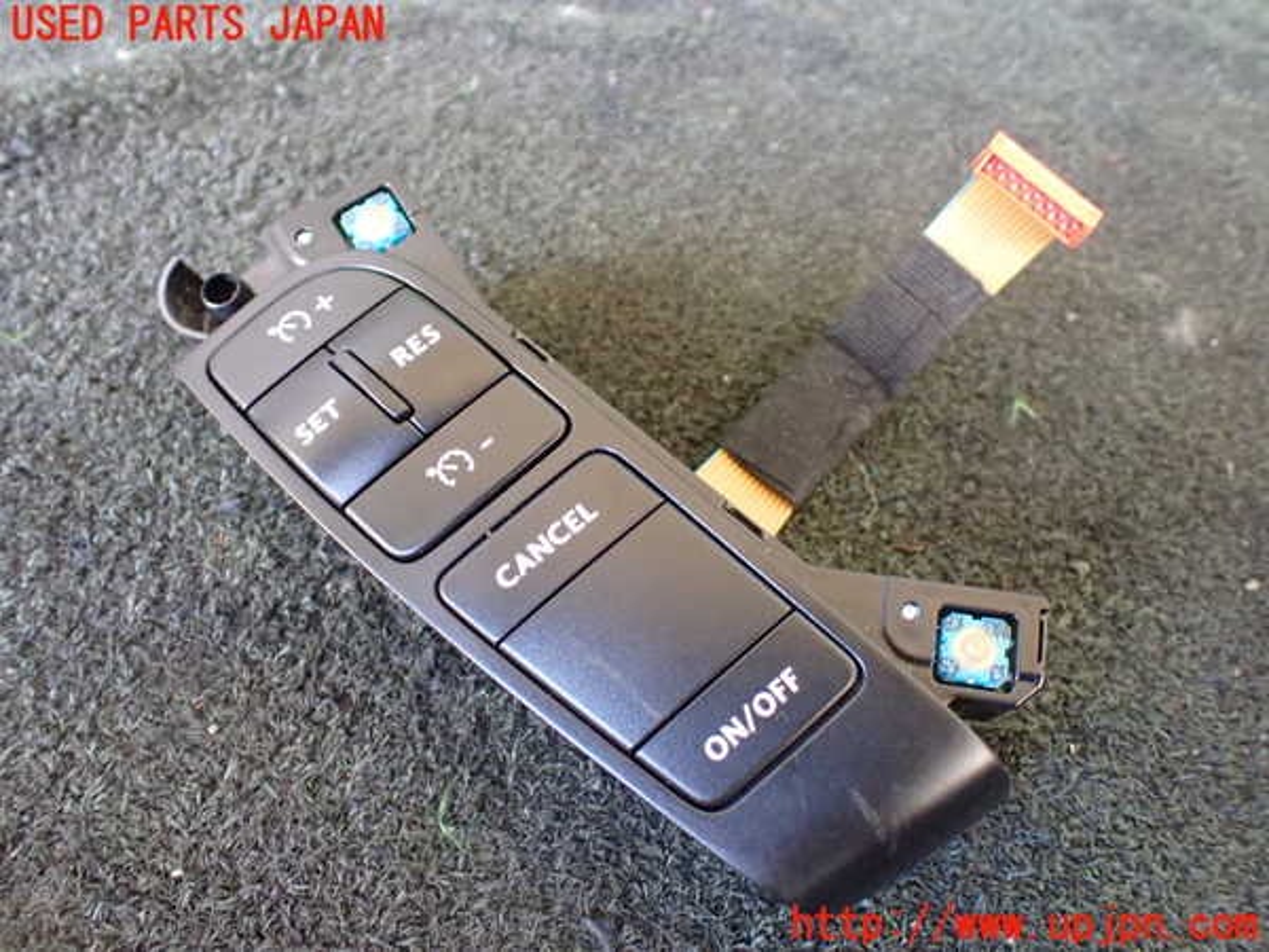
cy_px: 476
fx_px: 1100
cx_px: 634
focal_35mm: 30
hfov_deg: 60.0
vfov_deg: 46.8
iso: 800
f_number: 2.3
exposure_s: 1/40
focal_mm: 5.4
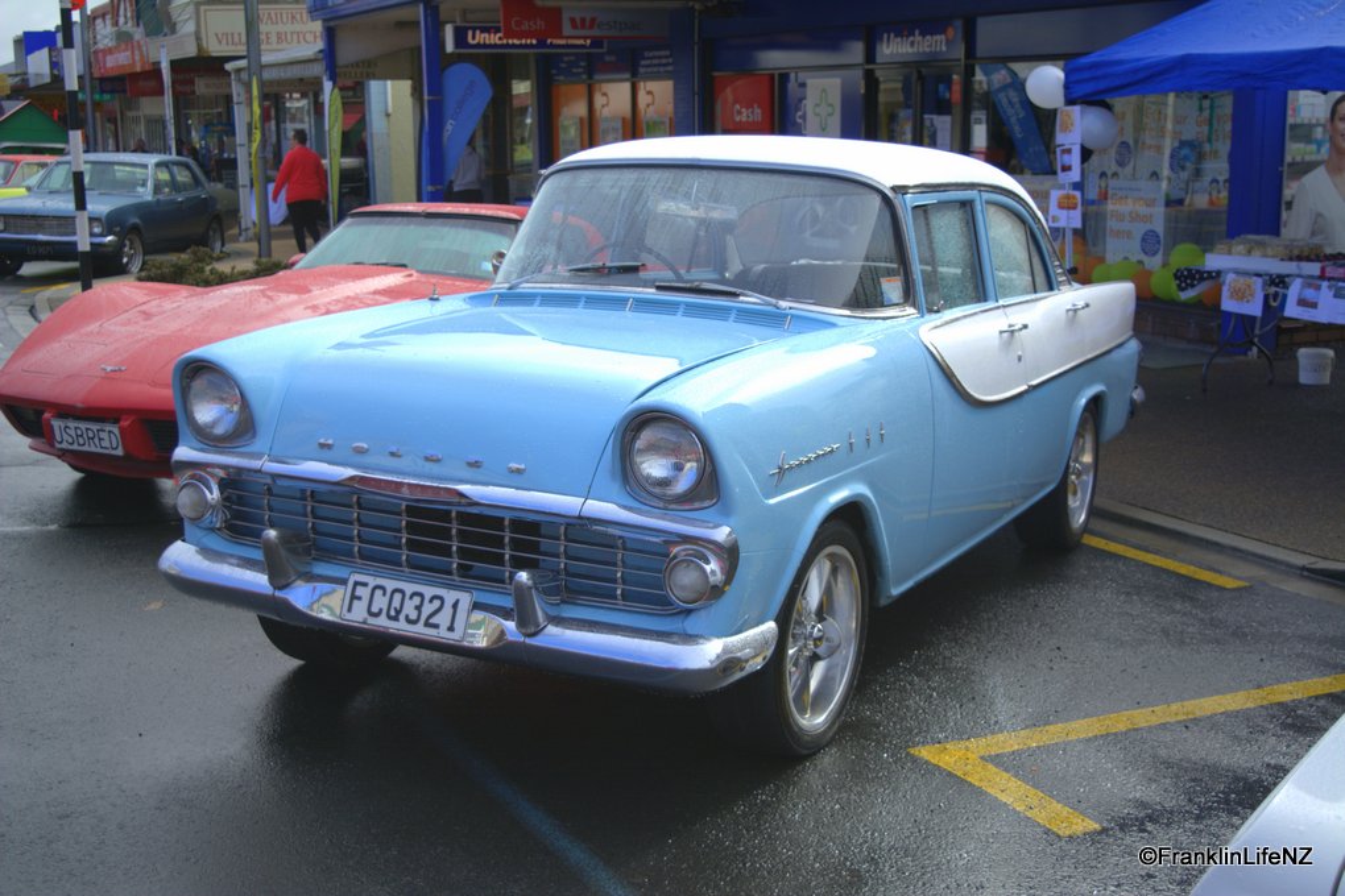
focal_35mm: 45
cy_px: 448
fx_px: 1681
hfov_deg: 43.6
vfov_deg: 29.9
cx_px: 672
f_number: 4.2
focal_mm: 30
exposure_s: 1/800
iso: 100
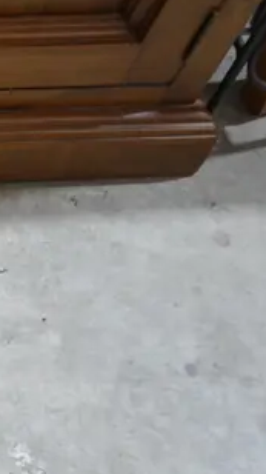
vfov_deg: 18.1
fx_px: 1456
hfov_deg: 8.9
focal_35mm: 116
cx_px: -483
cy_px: 18
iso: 500
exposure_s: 1/60
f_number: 3.6
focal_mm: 16
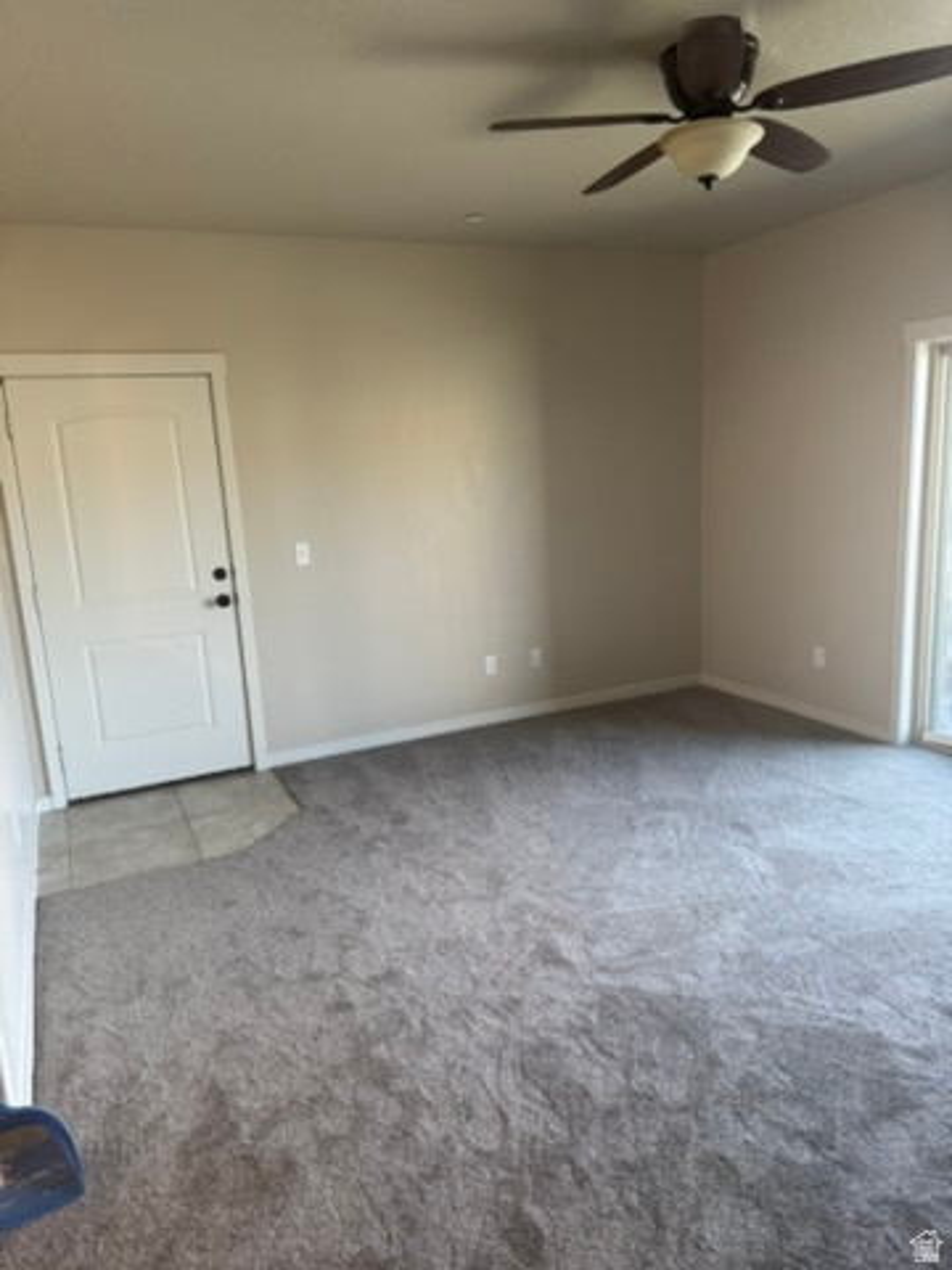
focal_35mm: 24
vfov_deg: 71.6
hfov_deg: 56.8
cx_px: 476
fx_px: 880
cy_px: 635
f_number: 1.78
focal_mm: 6.76
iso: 200
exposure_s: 1/120
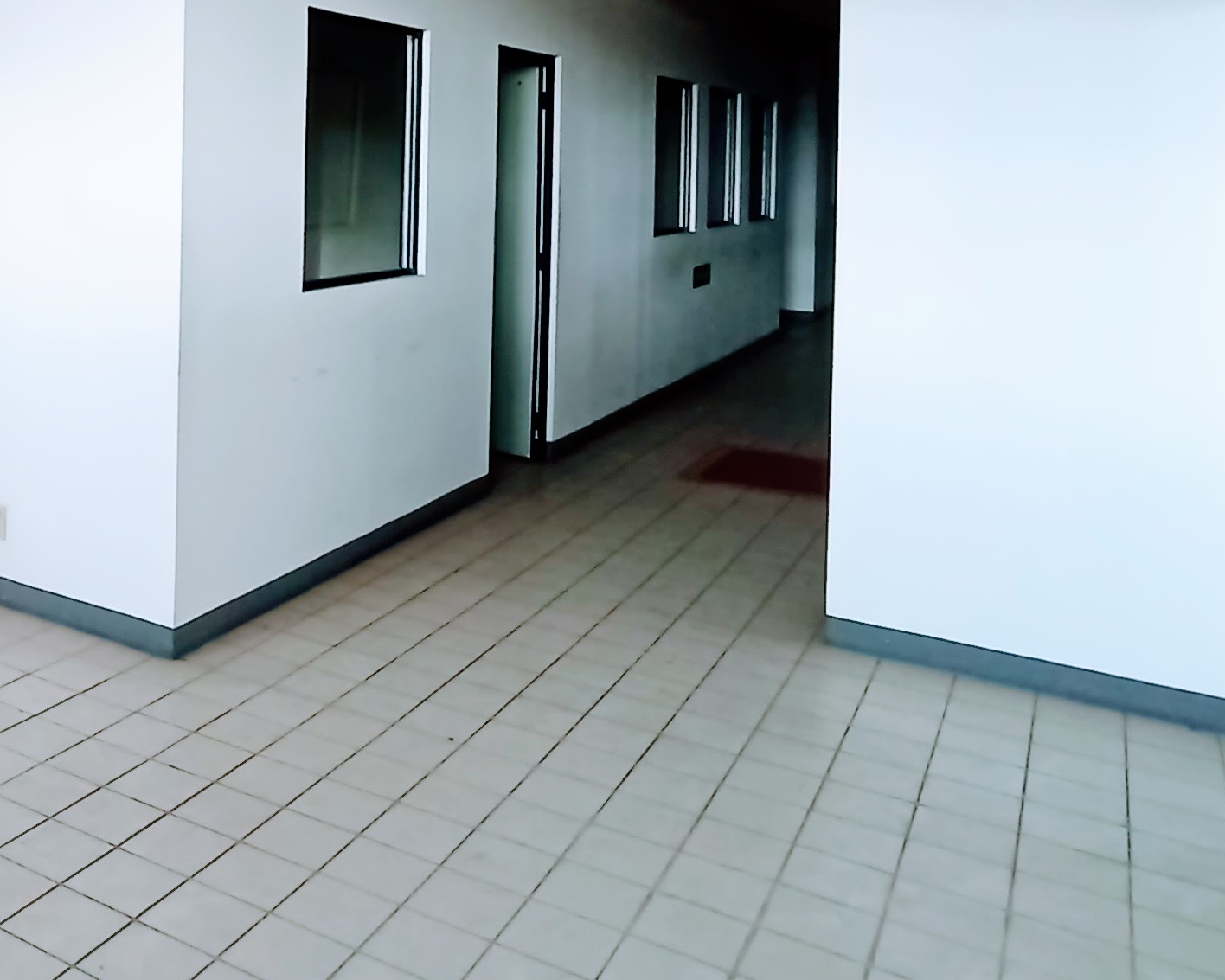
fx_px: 1305
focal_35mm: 36
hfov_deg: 45.1
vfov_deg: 39.1
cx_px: 96
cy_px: 161
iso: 218
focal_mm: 1.65
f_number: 2.2
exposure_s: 1/30
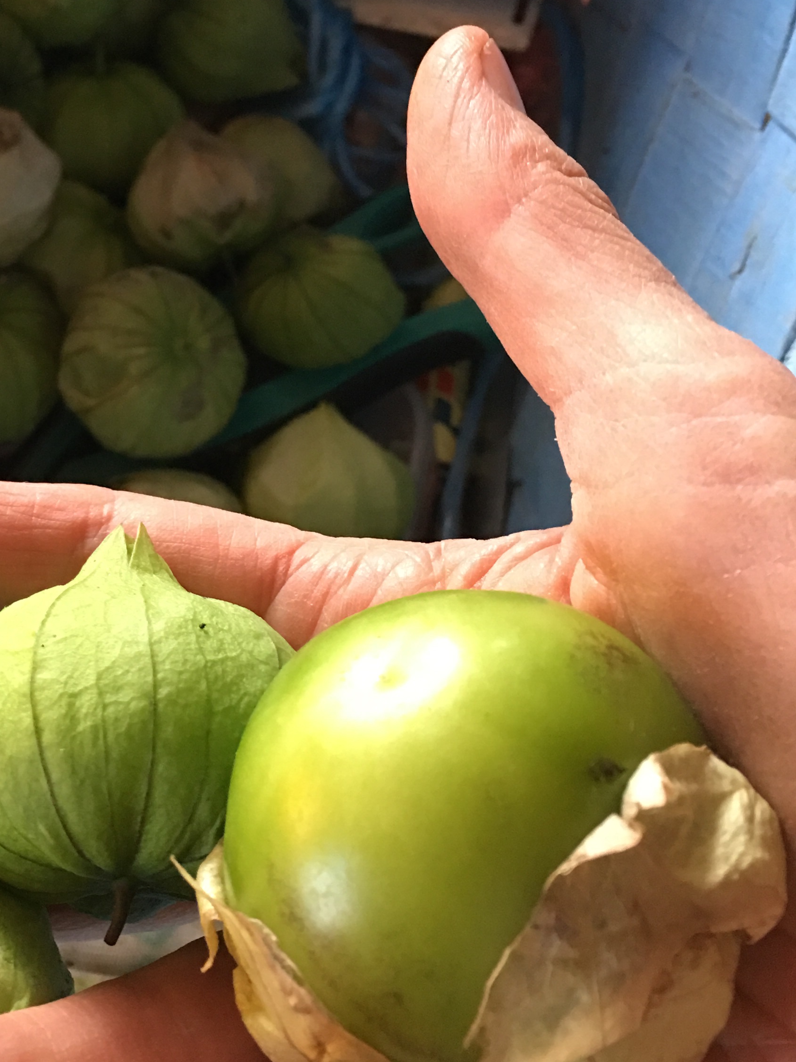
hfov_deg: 27.1
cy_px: 432
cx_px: 86
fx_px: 1595
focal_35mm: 52
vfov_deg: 36.7
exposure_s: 1/17
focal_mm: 4.15
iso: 125
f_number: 2.2
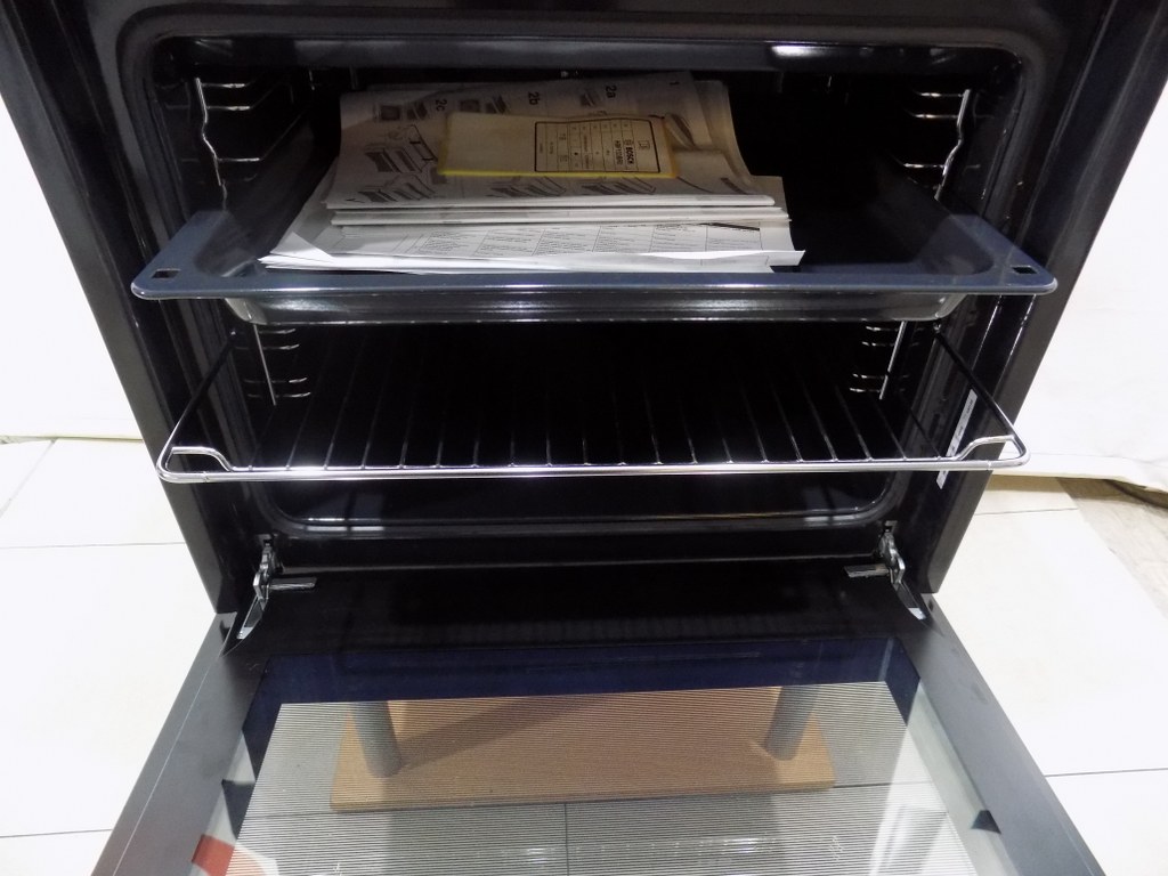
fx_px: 776
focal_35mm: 23
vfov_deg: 58.9
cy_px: 438
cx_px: 584
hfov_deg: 73.9
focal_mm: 4
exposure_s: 1/15
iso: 400
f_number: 3.1
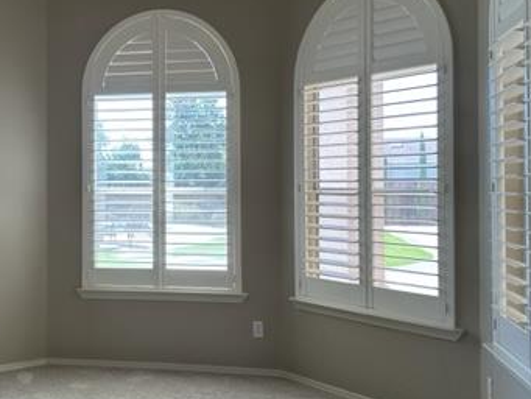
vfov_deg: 32.1
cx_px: 149
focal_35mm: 45
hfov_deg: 41.1
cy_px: 167
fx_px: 691
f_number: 1.78
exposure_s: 1/248
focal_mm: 6.86
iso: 80
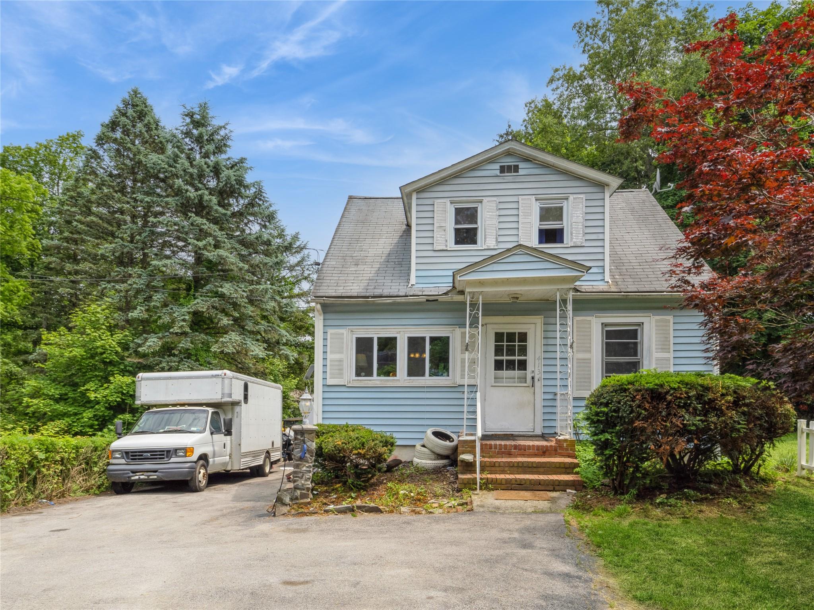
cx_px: 407
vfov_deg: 56.8
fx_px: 564
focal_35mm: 24
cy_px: 305
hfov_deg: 71.6
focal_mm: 12
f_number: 8
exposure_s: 1/400
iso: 200
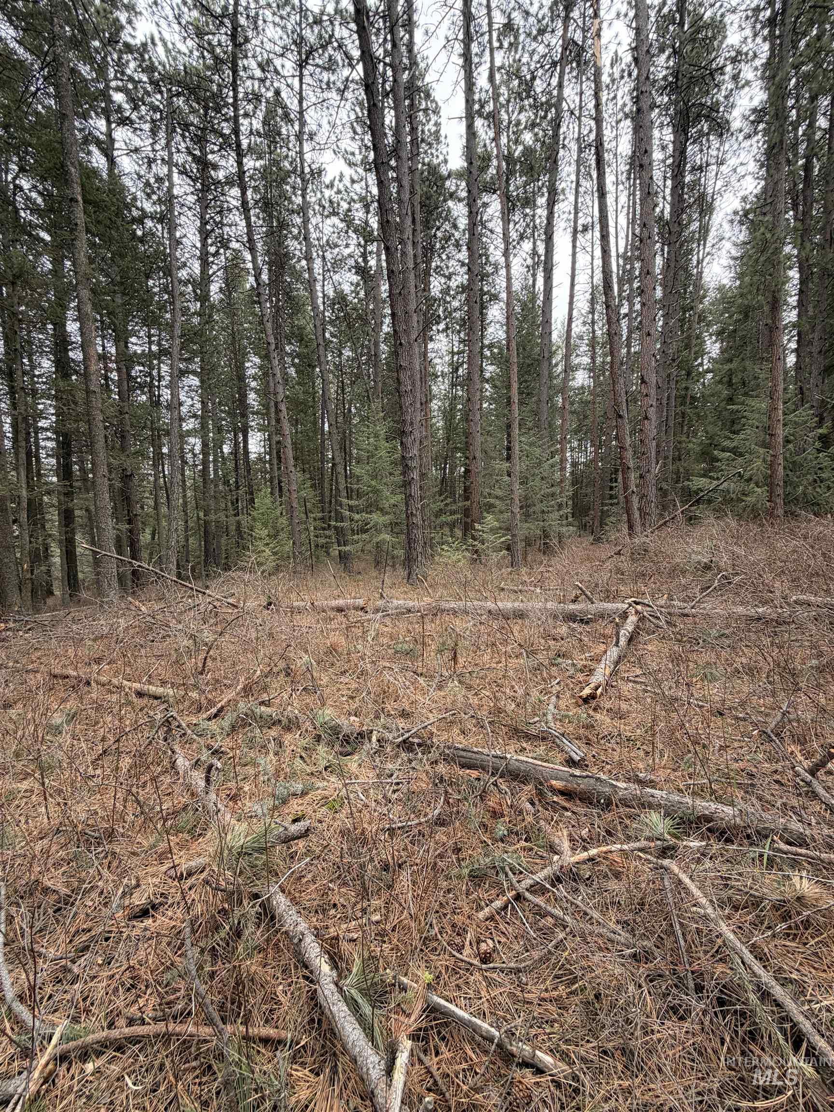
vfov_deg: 102.1
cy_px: 556
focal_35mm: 14
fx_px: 450
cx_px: 417
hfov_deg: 85.7
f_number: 2.2
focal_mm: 2.22
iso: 50
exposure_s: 1/159
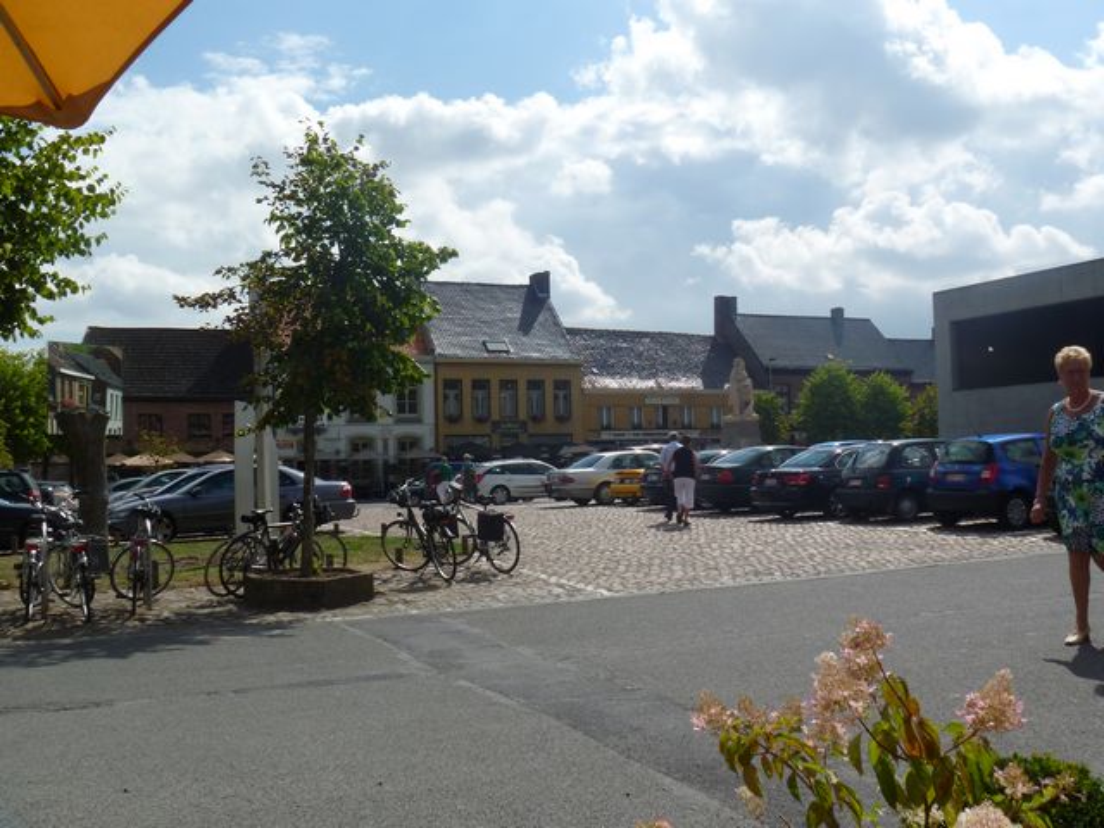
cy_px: 414
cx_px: 552
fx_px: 1116
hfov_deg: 52.6
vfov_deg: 40.7
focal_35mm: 35
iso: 80
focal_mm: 6.3
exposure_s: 1/500
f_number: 5.6
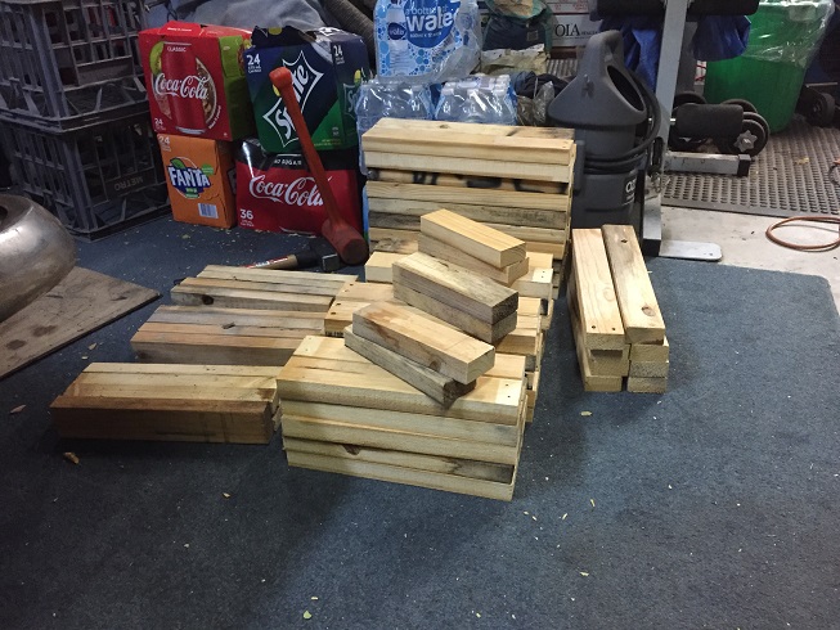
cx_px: 420
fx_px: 704
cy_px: 315
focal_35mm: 29
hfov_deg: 61.7
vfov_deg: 48.2
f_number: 2.2
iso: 250
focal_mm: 4.15
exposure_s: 1/17
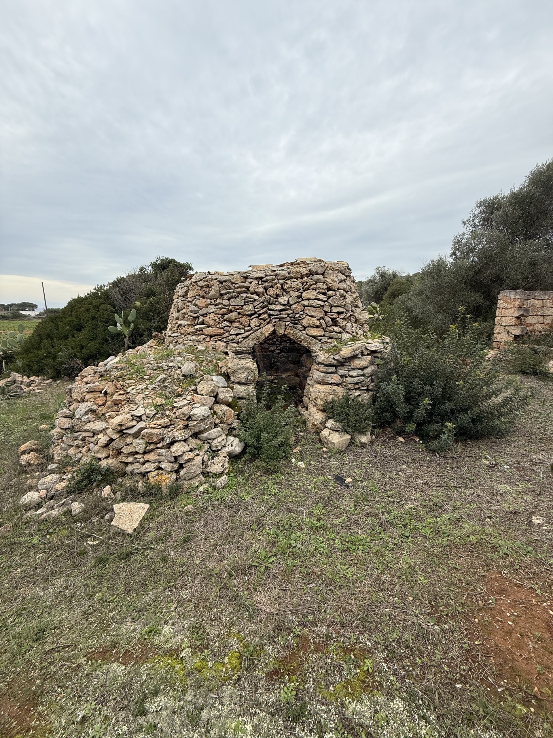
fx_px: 298
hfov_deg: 85.7
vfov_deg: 102.1
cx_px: 276
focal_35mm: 14
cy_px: 369
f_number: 2.2
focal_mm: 2.22
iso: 50
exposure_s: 1/479
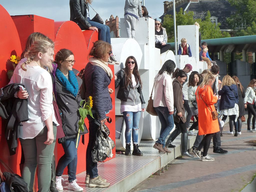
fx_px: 577
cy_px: 96
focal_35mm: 78
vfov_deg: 18.9
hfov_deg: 25.0
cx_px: 128
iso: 125
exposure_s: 1/400
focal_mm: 12.8
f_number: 5
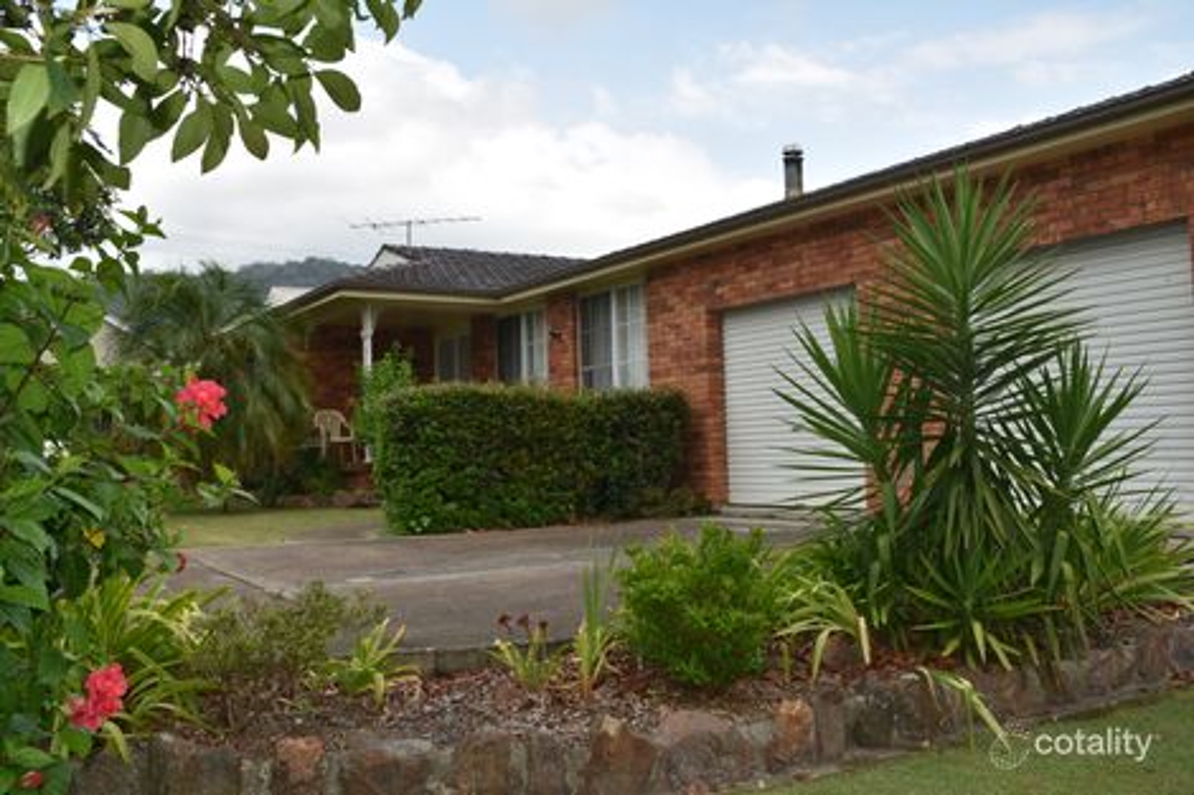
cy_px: 398
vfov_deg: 39.9
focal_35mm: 33
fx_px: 1094
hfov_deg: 57.2
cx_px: 597
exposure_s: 1/250
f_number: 7.1
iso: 100
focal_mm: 22
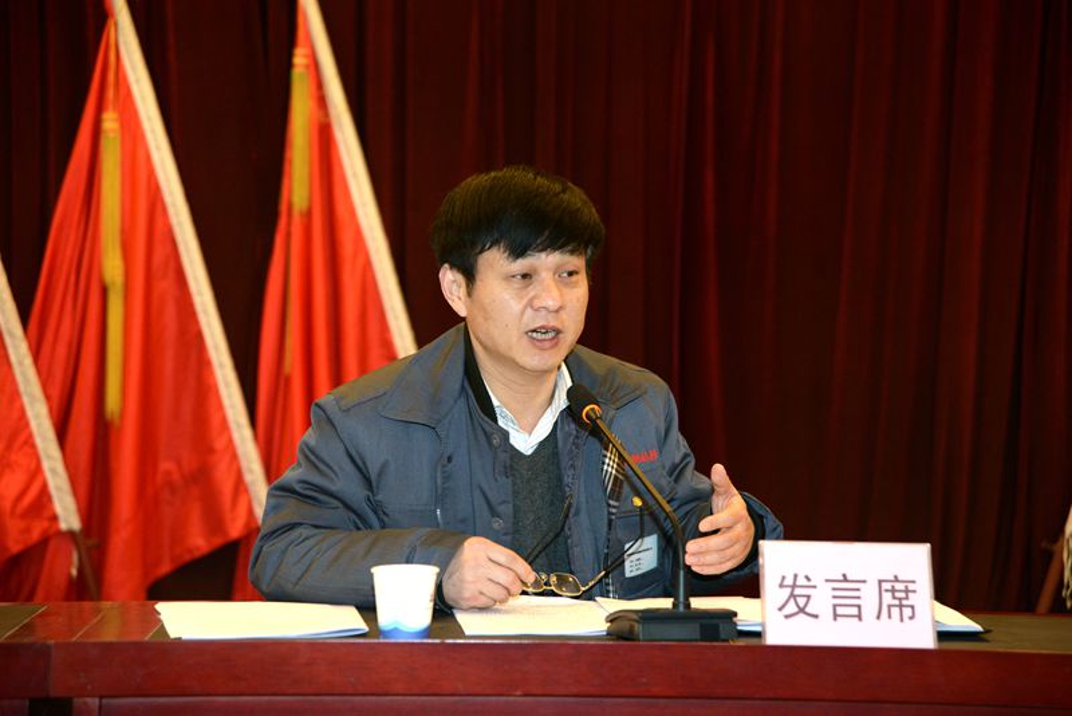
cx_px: 536
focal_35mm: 85
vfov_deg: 16.1
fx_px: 2532
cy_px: 358
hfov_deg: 23.9
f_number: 4
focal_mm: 85
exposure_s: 1/100
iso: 1600
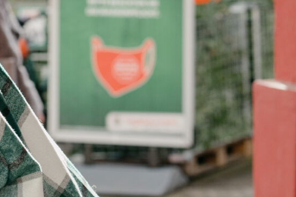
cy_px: 140
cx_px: -100
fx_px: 3256
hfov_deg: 5.2
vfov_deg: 3.5
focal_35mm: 396
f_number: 4.5
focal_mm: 85
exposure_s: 1/400
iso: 250
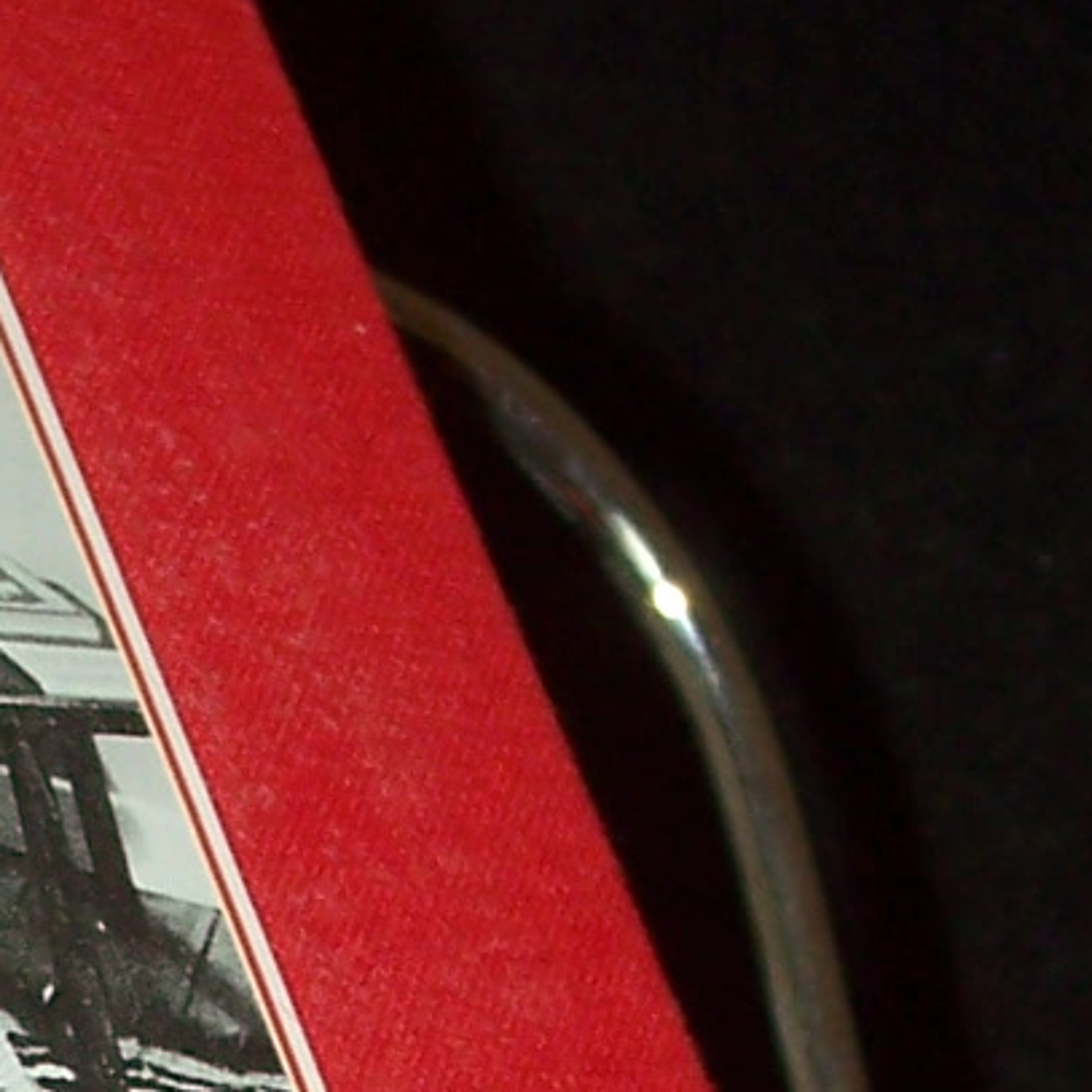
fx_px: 7495
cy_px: 1393
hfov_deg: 8.3
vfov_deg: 8.2
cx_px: -177
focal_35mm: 210
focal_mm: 7
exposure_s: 1/60
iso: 80
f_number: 2.8
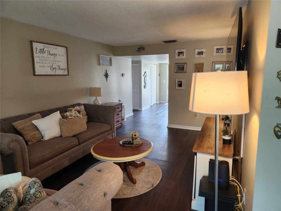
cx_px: 140
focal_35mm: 23
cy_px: 106
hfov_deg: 73.9
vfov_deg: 58.9
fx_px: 187
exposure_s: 1/120
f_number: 1.8
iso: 250
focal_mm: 5.4
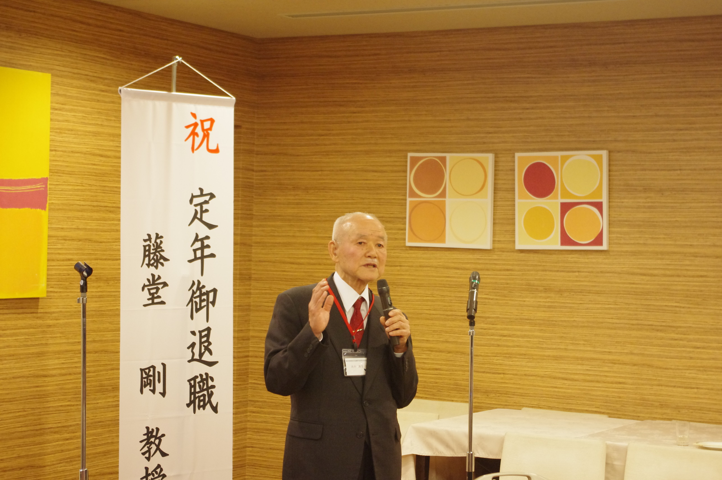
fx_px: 1643
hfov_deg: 24.8
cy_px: 240
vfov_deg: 16.6
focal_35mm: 82
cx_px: 361
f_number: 5.6
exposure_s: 1/15
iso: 2000
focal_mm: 55
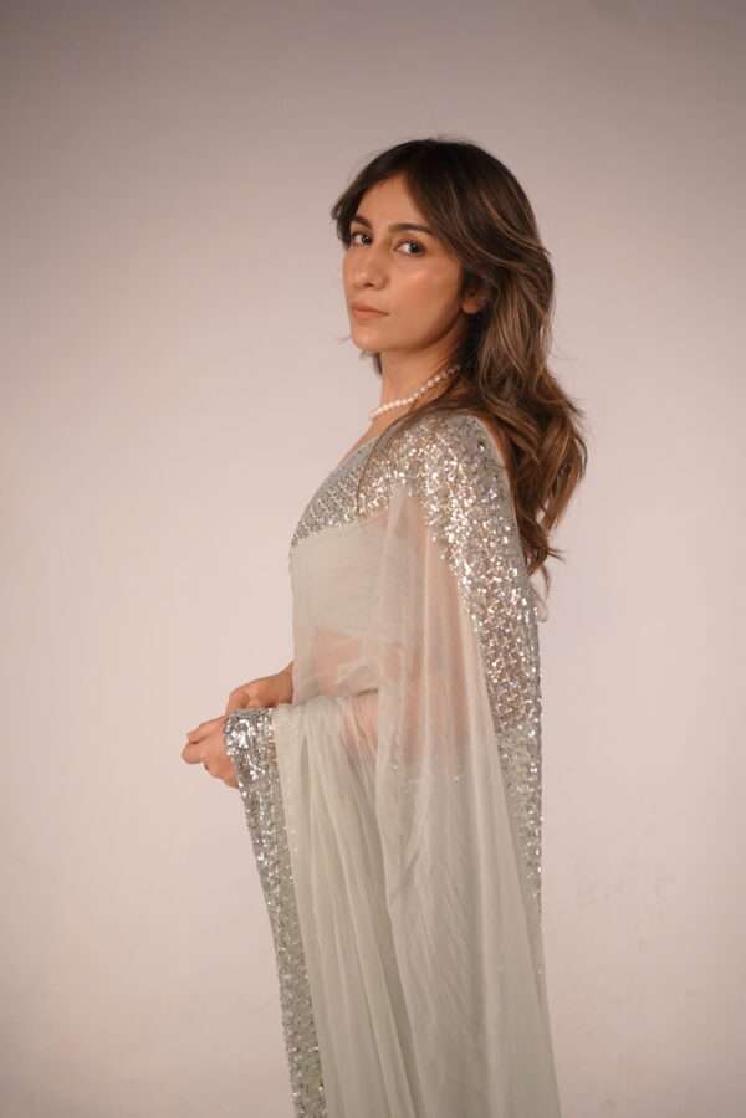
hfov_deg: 37.9
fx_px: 1088
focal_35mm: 35
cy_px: 559
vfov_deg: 54.4
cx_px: 373
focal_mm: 35
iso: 4000
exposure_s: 1/100
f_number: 2
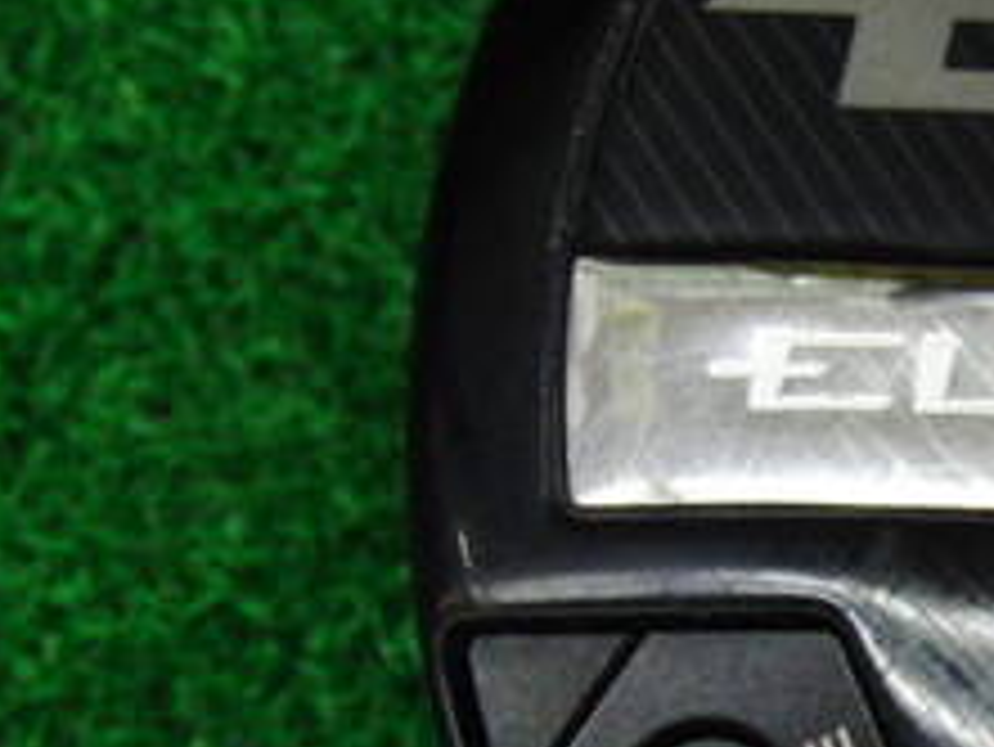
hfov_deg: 17.4
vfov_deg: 13.7
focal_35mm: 107
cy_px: 639
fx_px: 3074
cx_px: 1250
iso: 320
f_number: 3.6
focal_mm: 6.42
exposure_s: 1/80
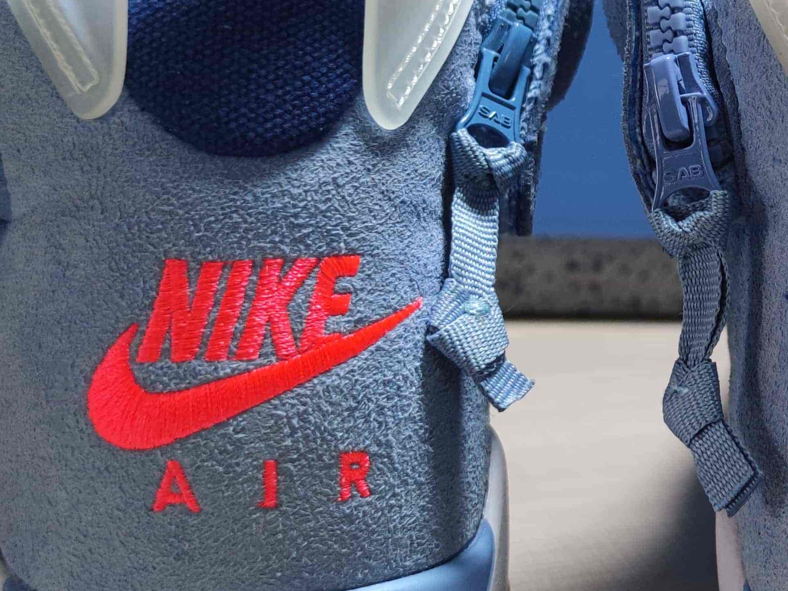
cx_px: 615
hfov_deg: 26.6
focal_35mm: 72
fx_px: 1639
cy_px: 287
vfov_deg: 20.4
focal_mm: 6.72
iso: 400
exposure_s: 1/59
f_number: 1.69
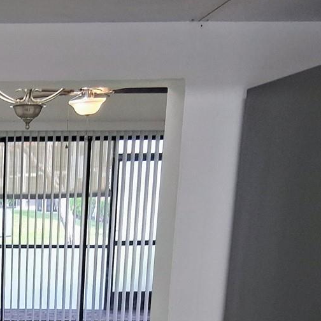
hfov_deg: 22.2
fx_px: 766
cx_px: -47
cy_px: 376
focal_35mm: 73
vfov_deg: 22.0
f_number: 1.8
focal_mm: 3.98
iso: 125
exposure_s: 1/100
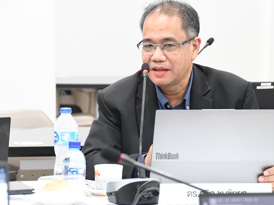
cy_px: 107
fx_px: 1464
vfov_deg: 8.0
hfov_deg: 10.7
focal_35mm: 185
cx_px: 167
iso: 5600
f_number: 5.3
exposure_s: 1/50
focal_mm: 95
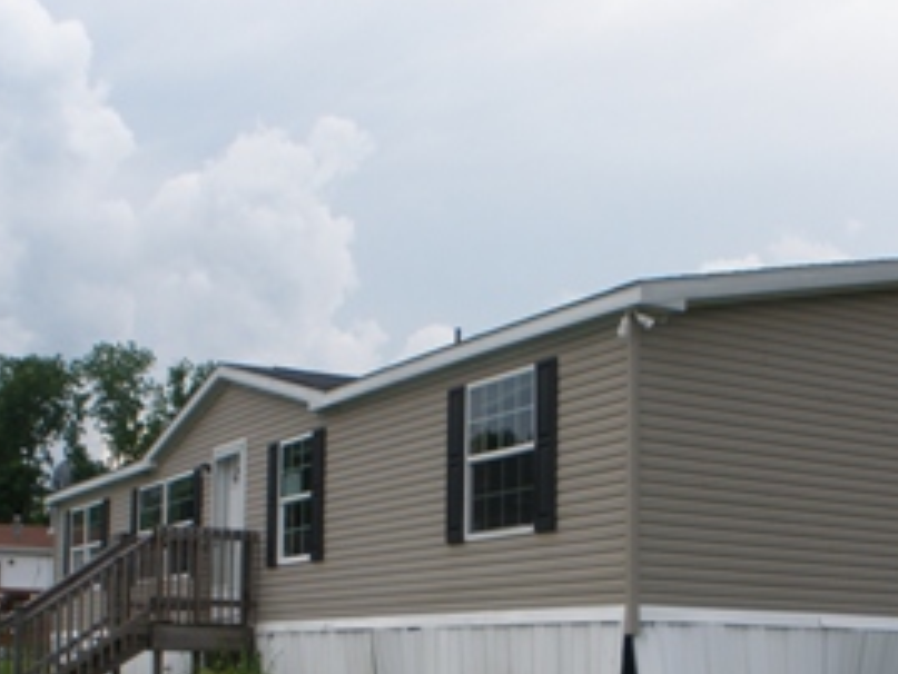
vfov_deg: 24.1
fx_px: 1557
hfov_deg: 32.2
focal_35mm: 60
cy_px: 514
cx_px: 481
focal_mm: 6.3
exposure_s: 1/250
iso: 80
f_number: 5.6
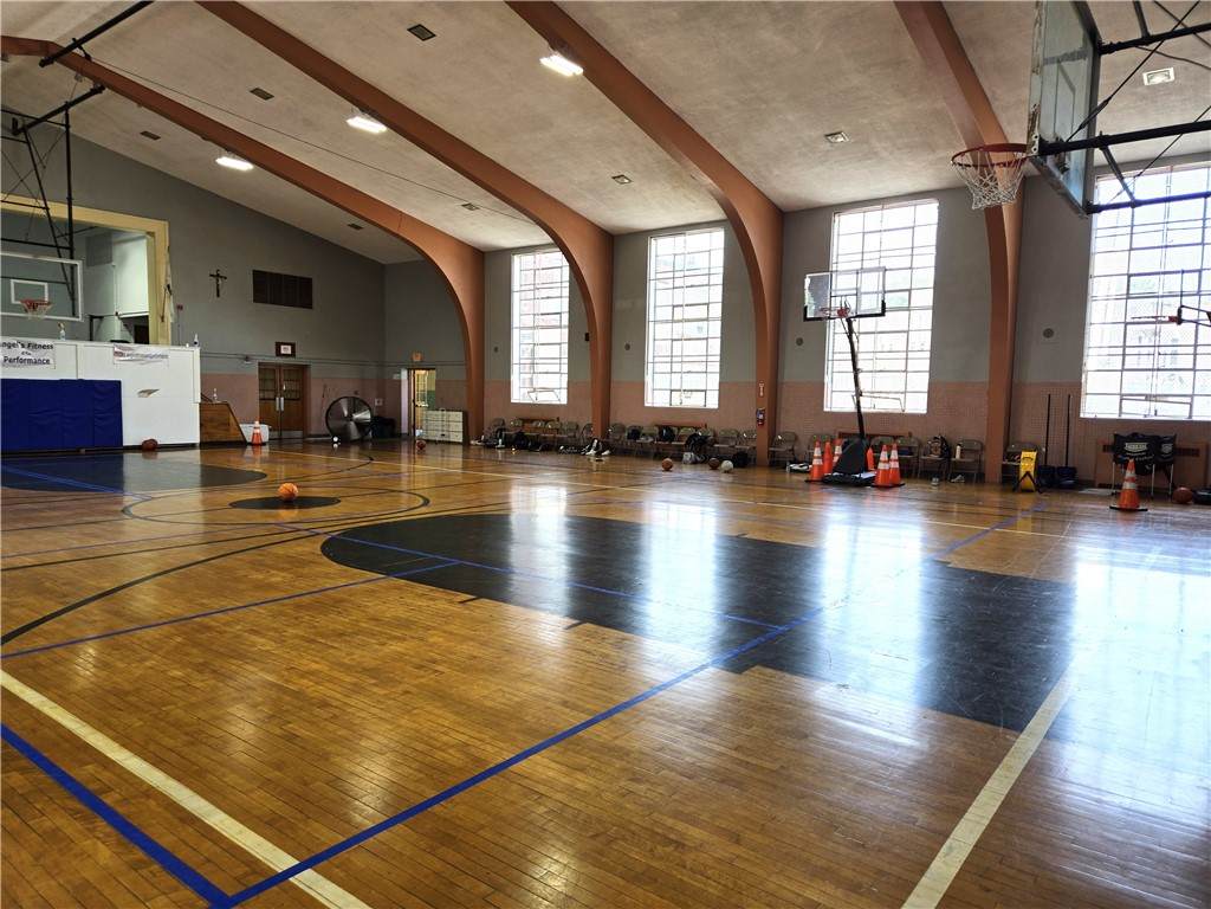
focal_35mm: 23
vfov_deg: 58.9
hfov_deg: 73.9
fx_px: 805
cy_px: 454
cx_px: 606
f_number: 1.8
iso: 32
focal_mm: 5.4
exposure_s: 1/120
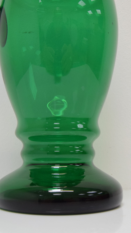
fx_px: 338
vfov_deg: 38.0
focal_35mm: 55
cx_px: 59
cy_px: 115
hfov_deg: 21.9
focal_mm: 23
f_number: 6.3
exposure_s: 1/160
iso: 1600
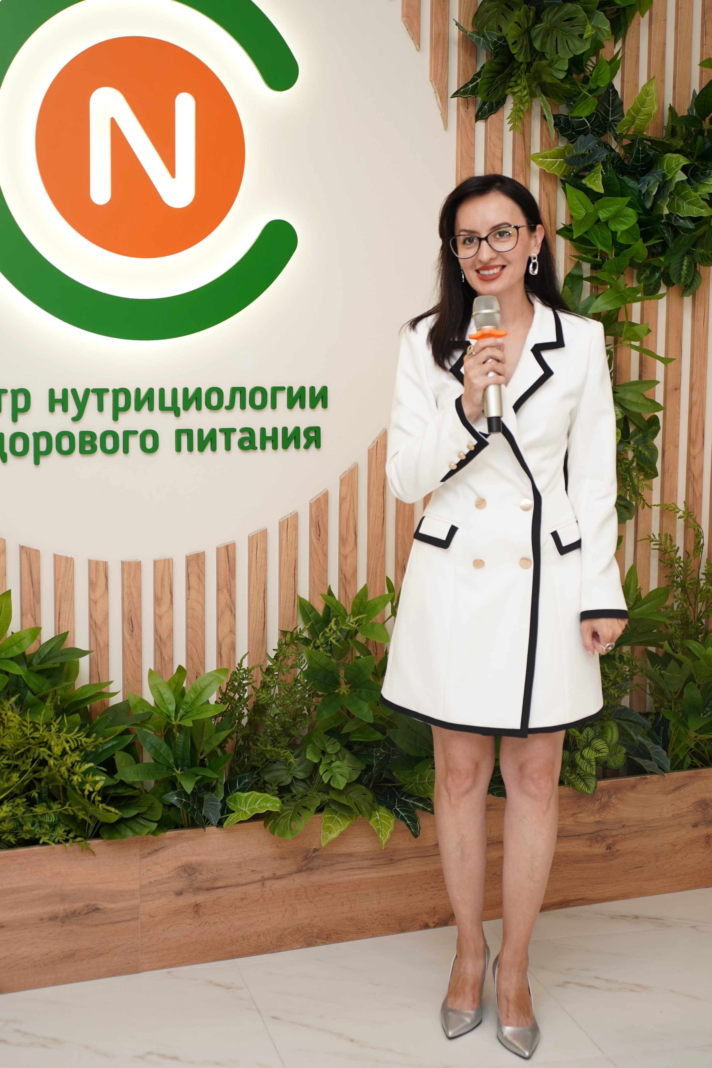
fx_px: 1483
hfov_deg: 27.0
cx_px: 356
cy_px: 534
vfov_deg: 39.6
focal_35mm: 50
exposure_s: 1/80
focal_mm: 50
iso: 100
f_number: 2.8
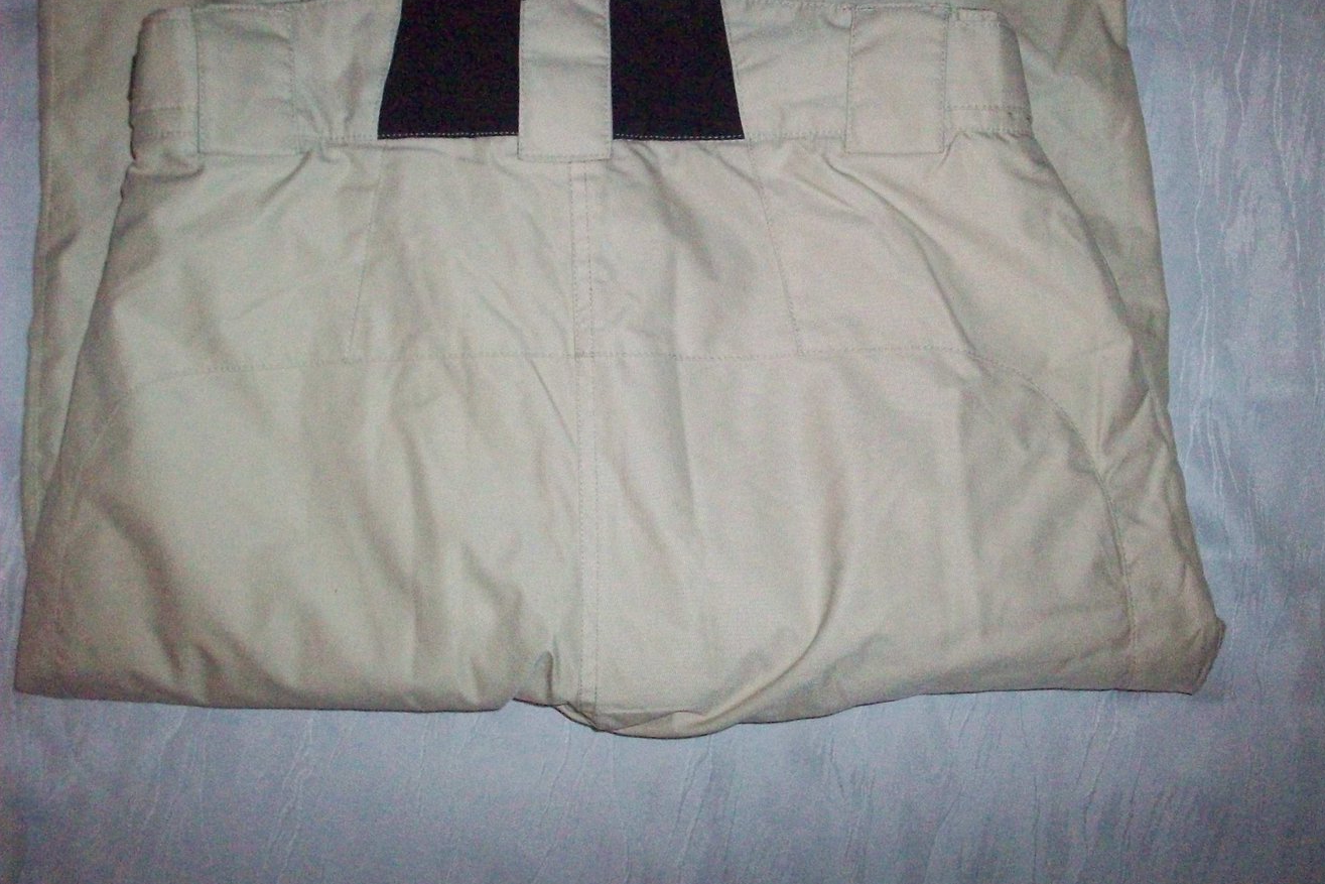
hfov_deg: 49.5
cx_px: 671
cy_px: 387
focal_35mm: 39
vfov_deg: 34.2
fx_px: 1435
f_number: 2.8
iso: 800
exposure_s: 1/128
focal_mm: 6.2
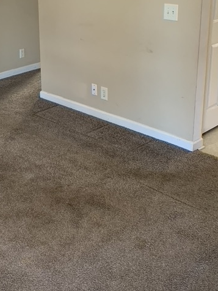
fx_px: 470
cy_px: 86
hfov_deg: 25.6
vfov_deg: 33.9
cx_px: 42
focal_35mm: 56
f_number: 1.8
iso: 320
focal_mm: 4.25
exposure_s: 1/60
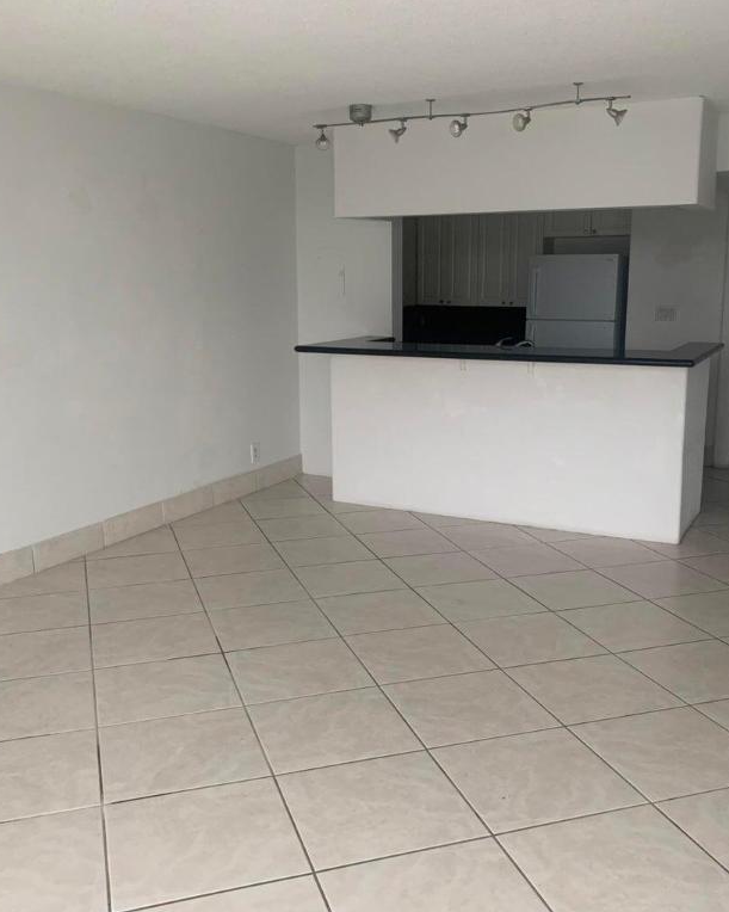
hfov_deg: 43.3
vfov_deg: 52.8
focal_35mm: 34
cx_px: 384
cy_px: 455
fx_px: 917
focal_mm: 4.25
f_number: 1.8
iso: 200
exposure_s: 1/60
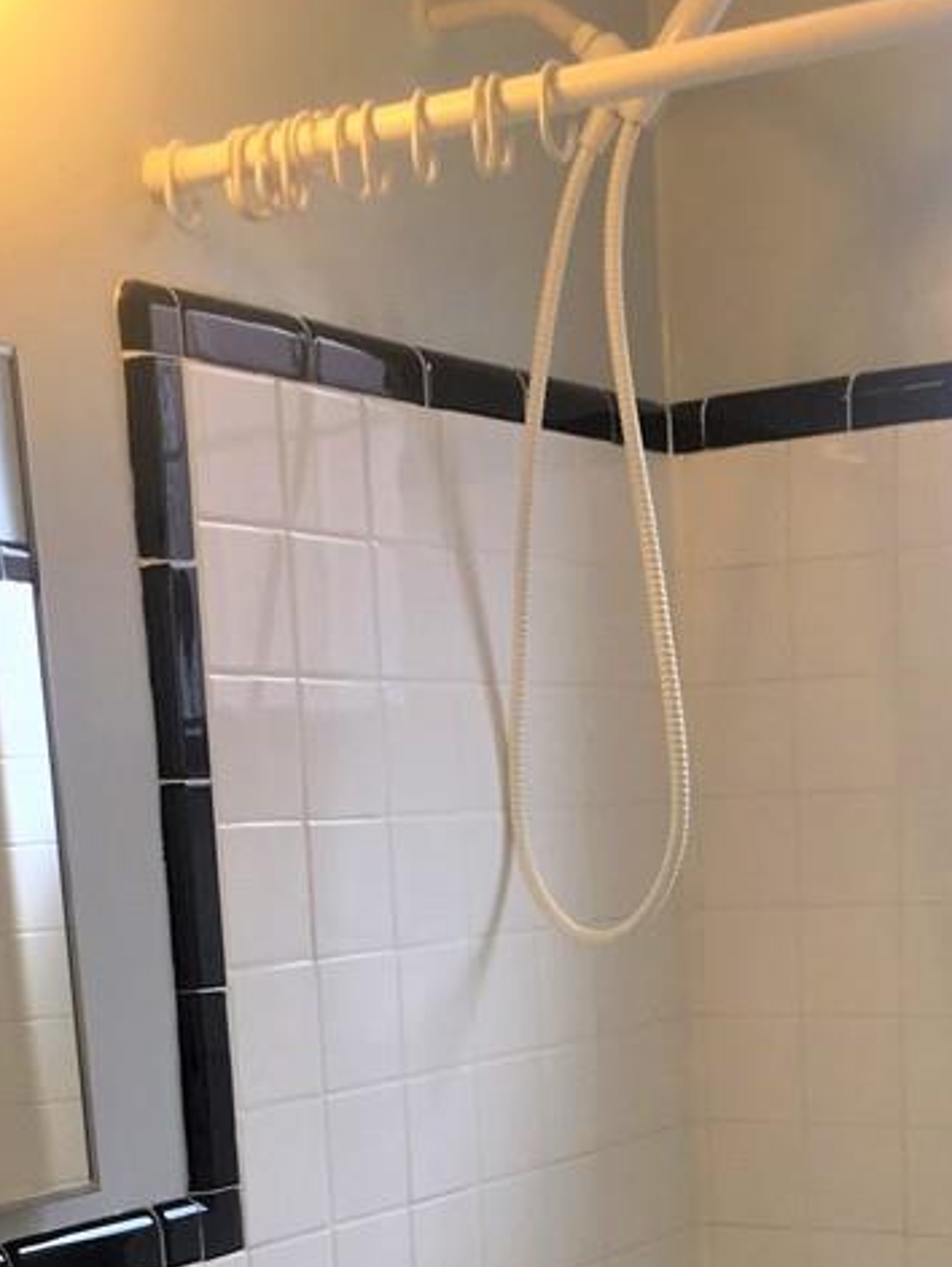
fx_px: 2307
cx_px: 532
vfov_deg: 28.6
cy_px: 1302
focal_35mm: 63
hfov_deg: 23.3
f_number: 2.2
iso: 25
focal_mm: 4.15
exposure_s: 1/40
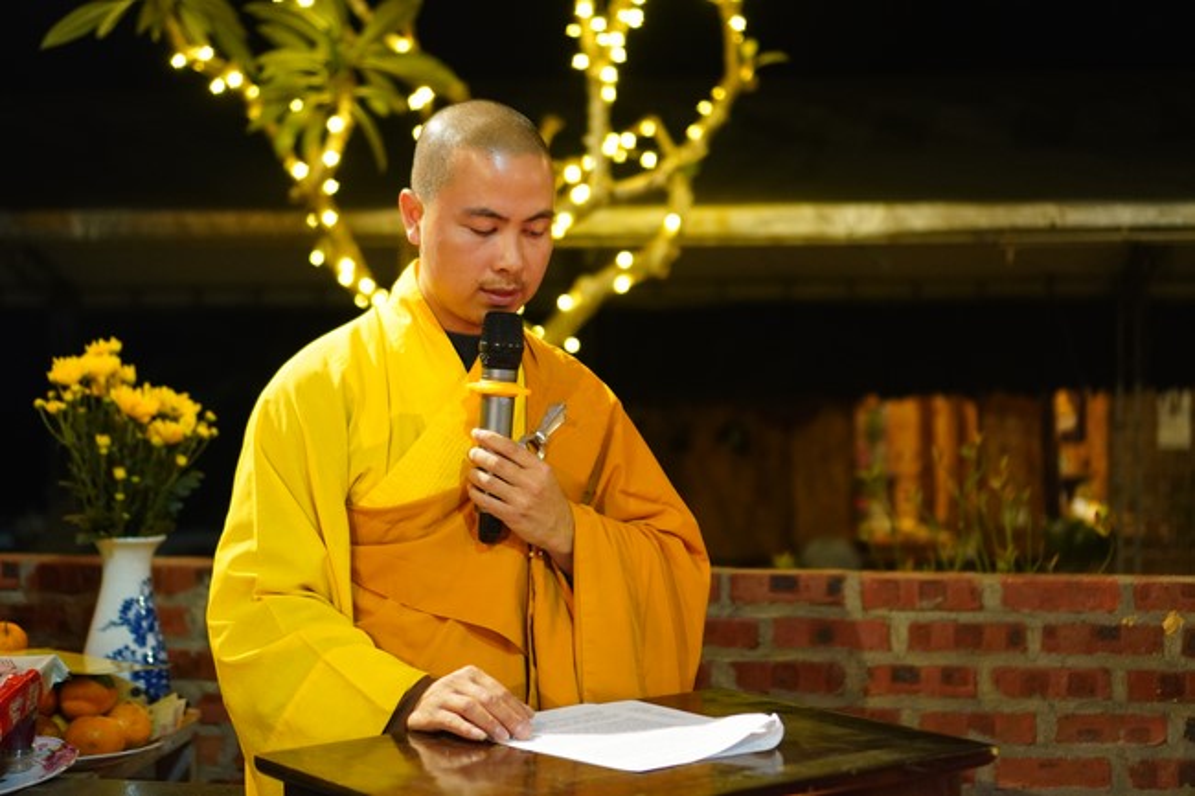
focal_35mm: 52
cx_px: 598
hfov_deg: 37.9
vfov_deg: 25.7
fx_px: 1742
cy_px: 398
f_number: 1.8
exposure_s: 1/50
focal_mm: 35
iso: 2000
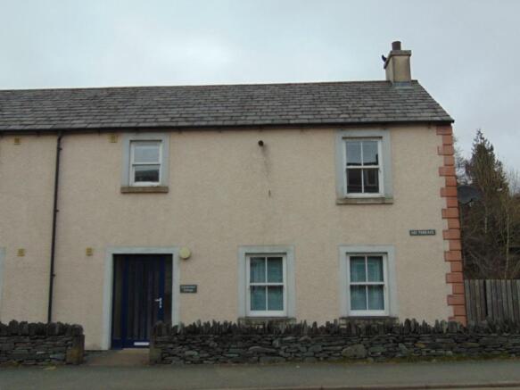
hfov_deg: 52.6
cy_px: 195
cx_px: 260
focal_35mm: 35
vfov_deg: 40.7
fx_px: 526
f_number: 3.2
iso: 80
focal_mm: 6.3
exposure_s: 1/125
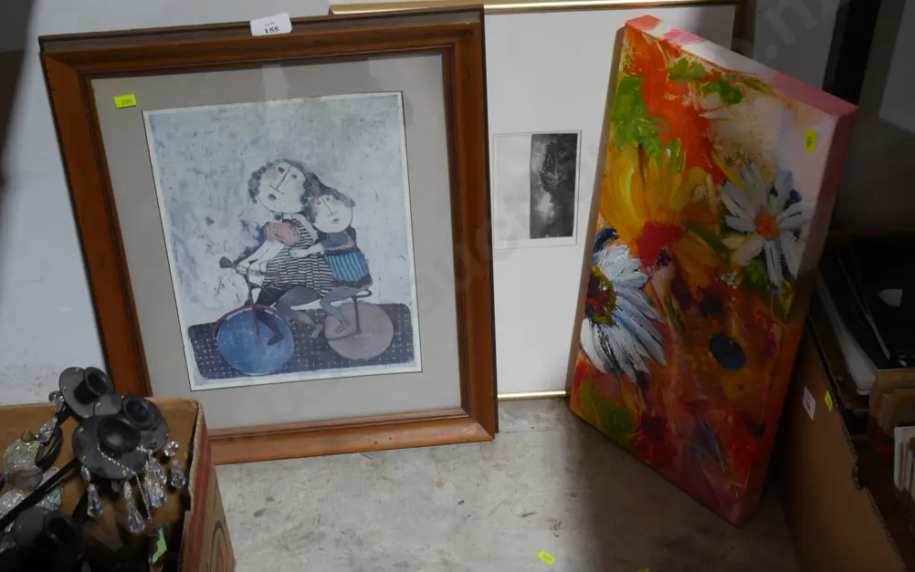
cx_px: 465
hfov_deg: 38.9
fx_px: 1297
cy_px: 262
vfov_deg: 24.9
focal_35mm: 52
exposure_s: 1/60
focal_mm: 24
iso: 800
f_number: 5.2
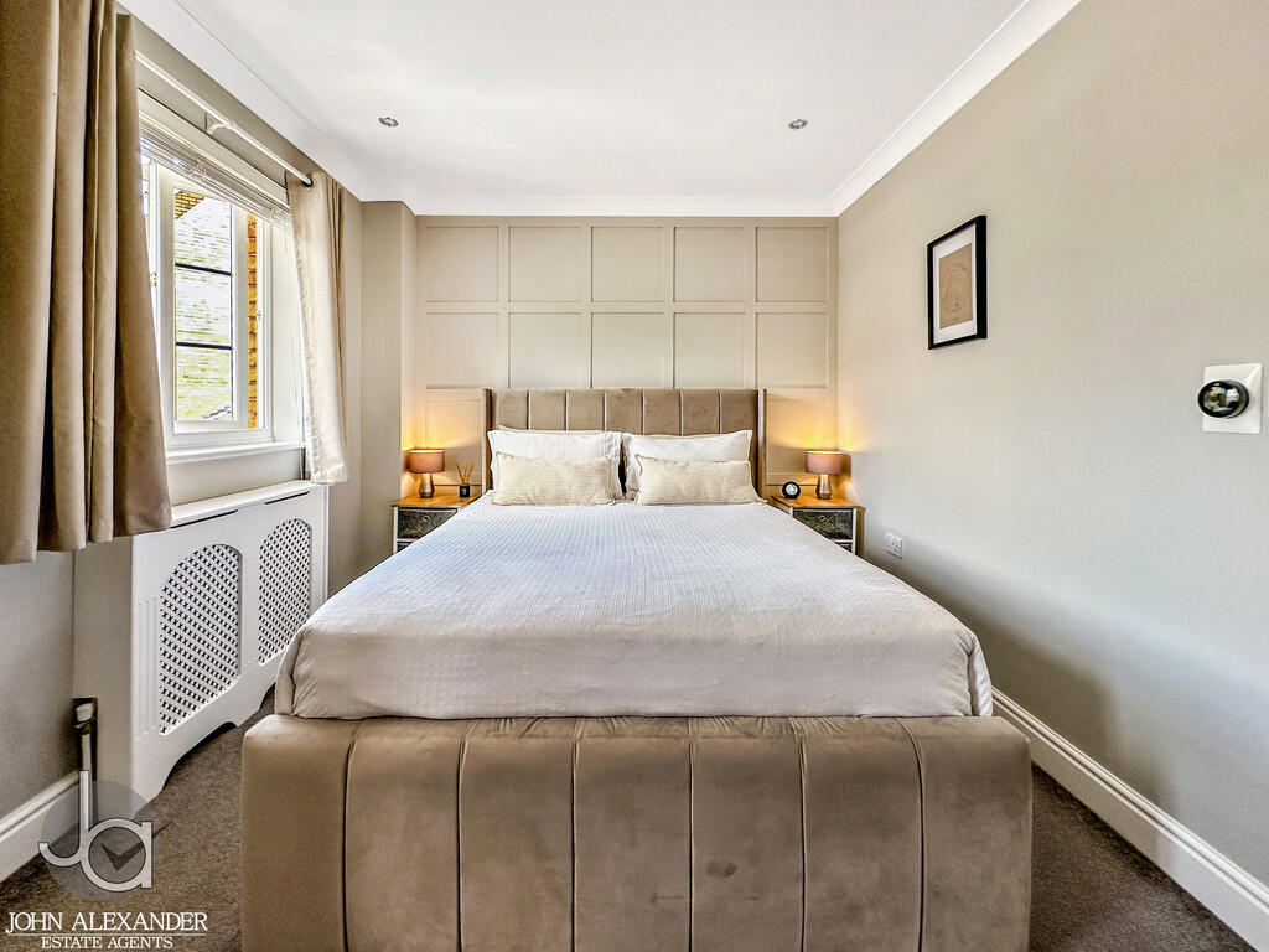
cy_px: 476
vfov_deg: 85.7
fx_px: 513
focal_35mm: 14
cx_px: 634
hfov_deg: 102.1
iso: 100
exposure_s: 1/100
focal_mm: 2.22
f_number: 2.2
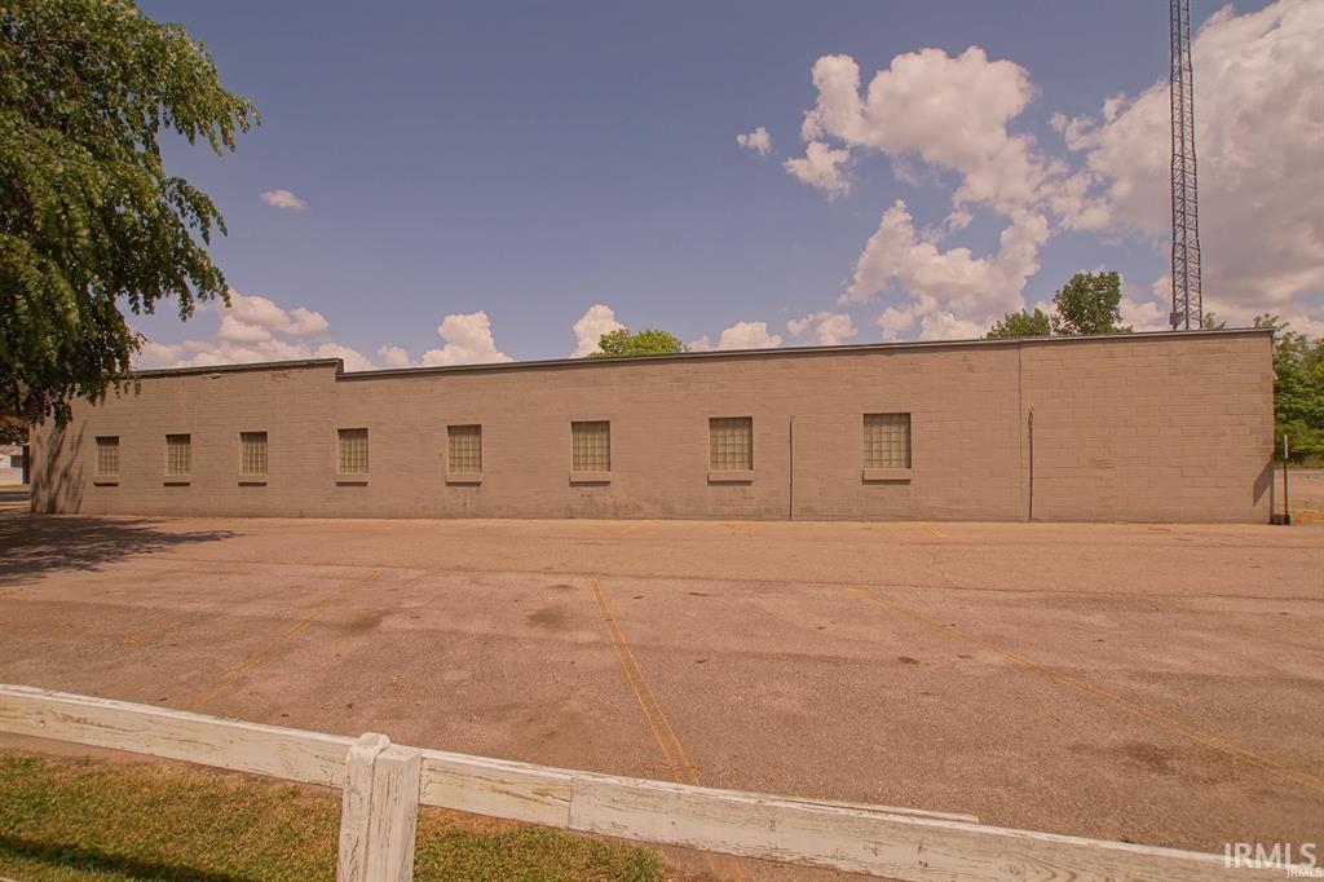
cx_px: 662
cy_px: 441
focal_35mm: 16
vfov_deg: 72.0
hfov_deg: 95.0
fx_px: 607
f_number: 9
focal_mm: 11
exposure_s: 1/320
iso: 100
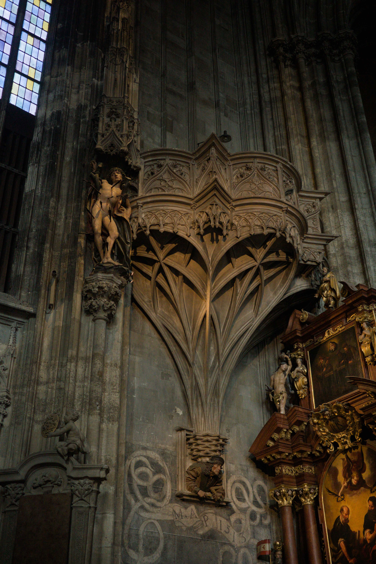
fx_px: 627
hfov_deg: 33.4
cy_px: 282
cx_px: 188
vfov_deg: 48.5
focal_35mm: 40
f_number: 2.8
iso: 1000
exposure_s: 1/100
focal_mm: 26
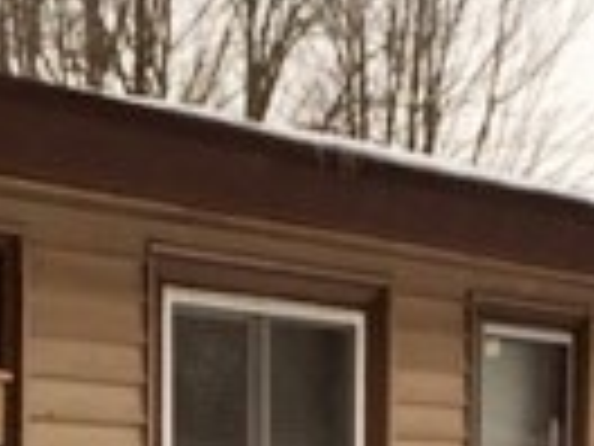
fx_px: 2420
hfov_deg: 13.9
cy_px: 770
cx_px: 450
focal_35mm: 141
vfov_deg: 10.0
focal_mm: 4.15
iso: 32
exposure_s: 1/388
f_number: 2.2
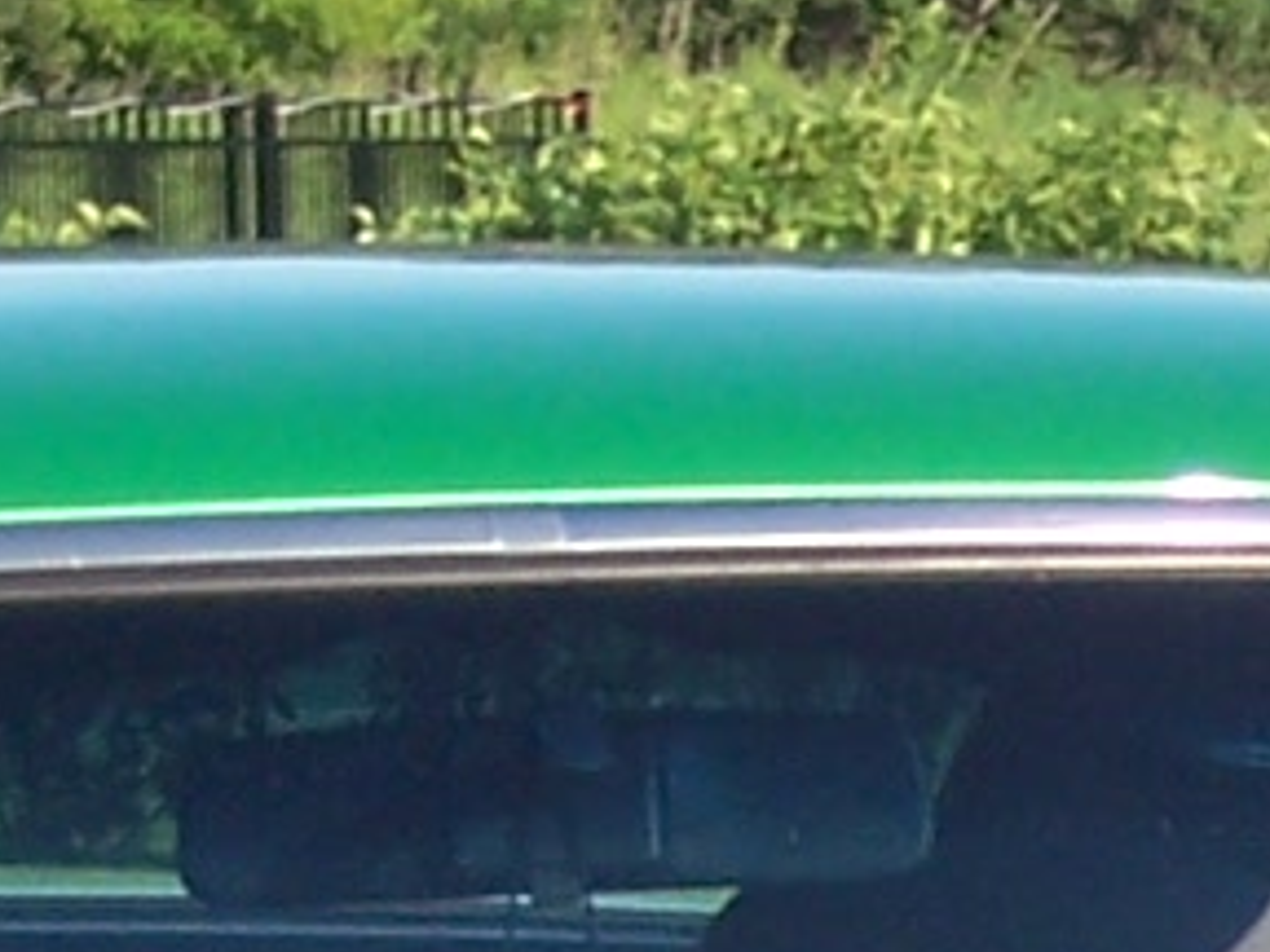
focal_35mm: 633
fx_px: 23224
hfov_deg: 3.1
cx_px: 1305
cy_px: 2622
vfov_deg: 2.3
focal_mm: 14.8
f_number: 5.6
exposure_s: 1/180
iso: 80
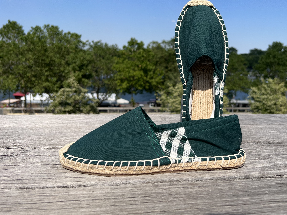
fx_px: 257
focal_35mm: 31
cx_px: 170
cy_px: 88
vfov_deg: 45.2
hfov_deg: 57.9
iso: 50
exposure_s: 1/5076
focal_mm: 5.7
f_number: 1.5
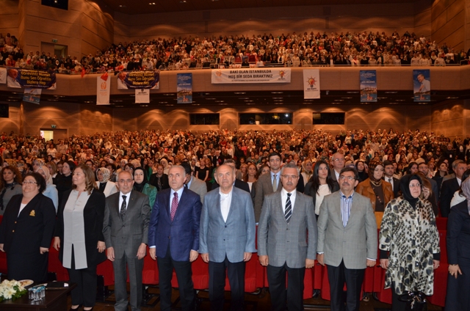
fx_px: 352
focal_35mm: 27
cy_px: 156
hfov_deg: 67.5
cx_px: 235
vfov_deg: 47.7
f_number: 3.5
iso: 800
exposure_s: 1/60
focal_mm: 18
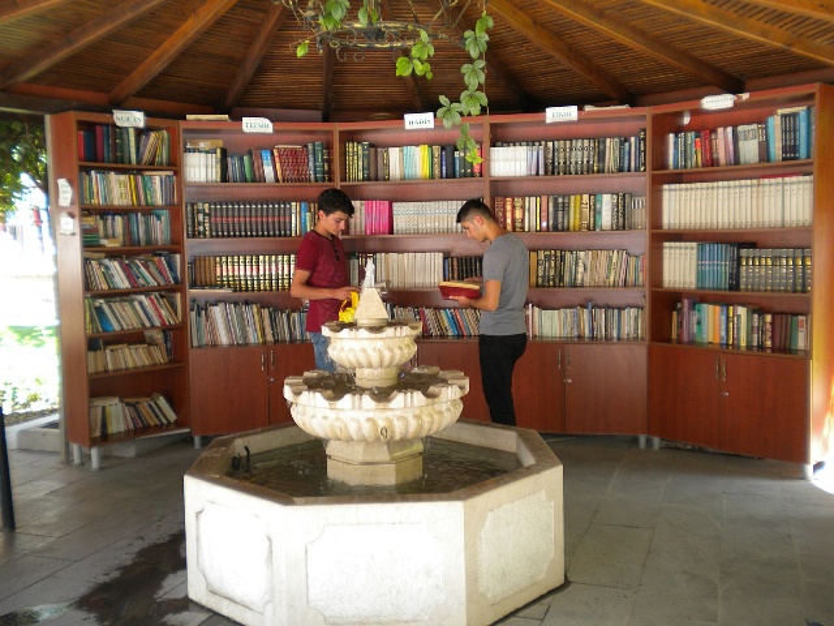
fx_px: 843
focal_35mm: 35
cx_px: 417
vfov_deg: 40.7
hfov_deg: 52.6
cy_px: 313
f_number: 3.1
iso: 115
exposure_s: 1/52.6
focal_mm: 6.3
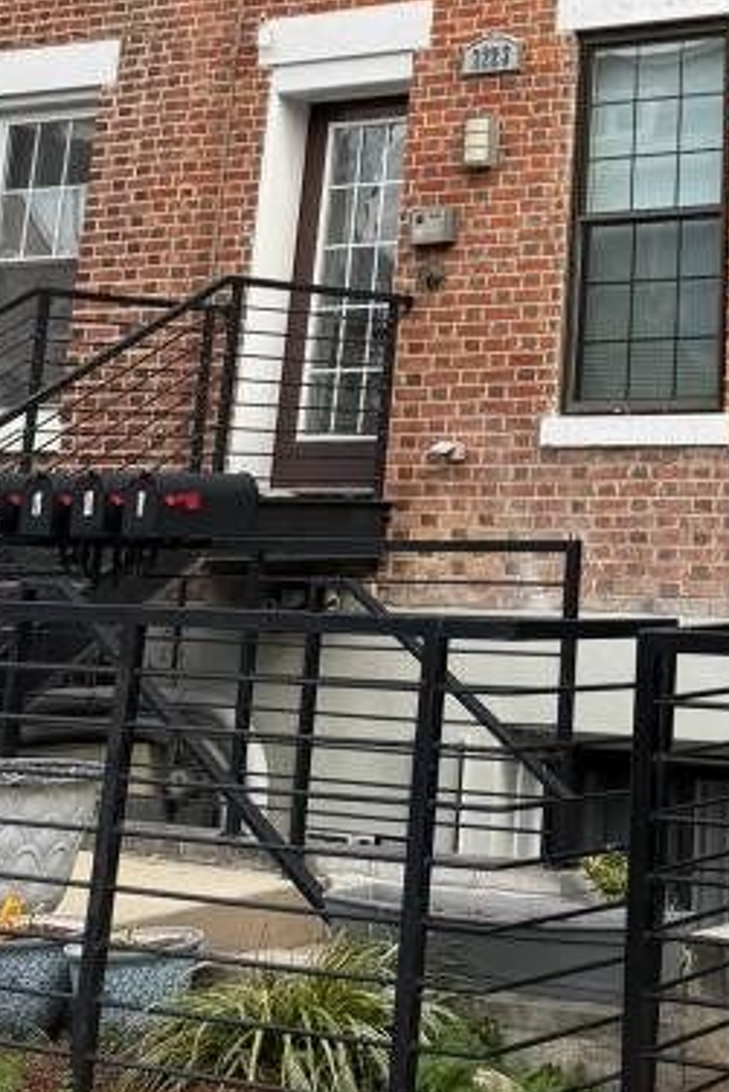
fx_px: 2063
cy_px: -145
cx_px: 863
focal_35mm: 68
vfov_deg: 26.9
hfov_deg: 19.0
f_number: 1.78
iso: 80
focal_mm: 6.76
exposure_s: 1/1618
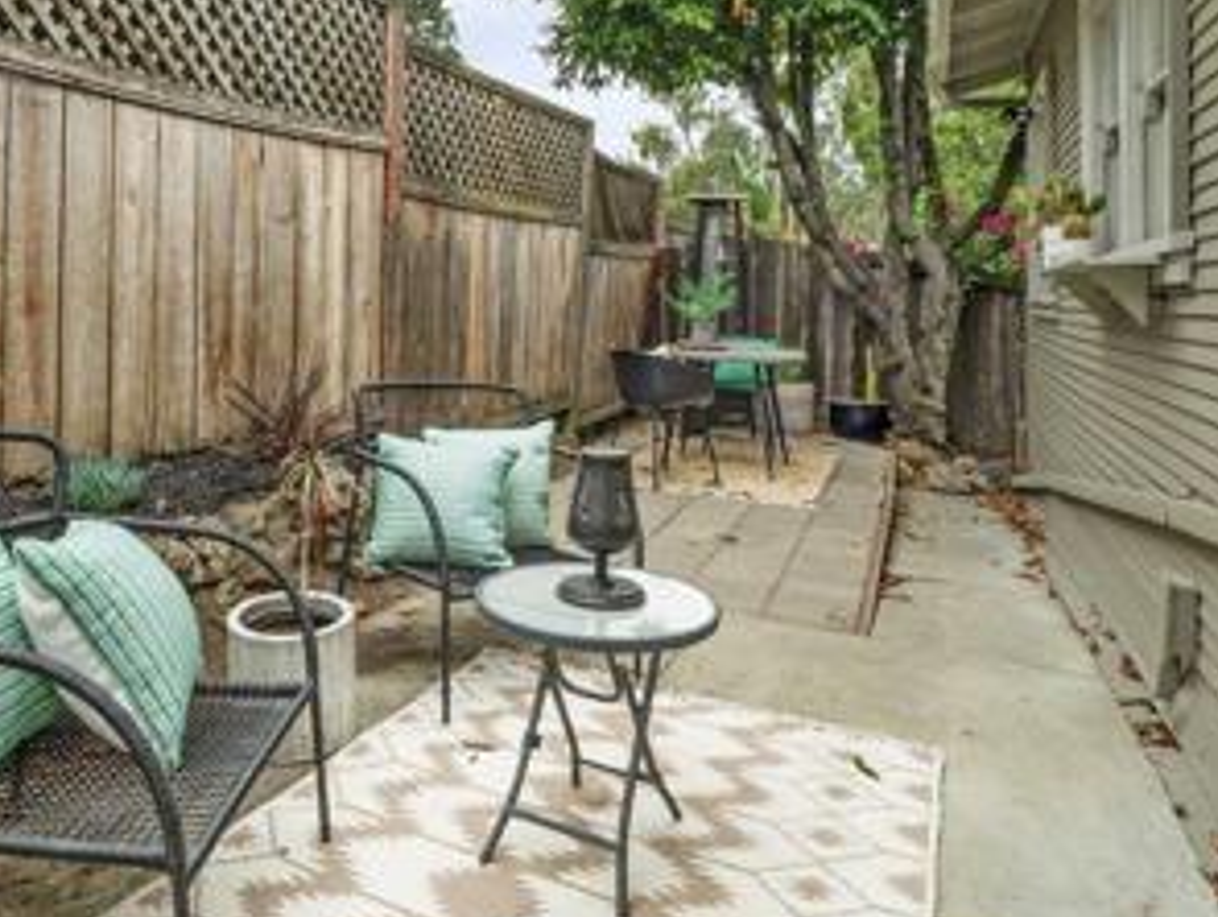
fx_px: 881
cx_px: 384
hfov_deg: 67.0
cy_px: 328
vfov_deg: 54.2
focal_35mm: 25
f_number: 11
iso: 320
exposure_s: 1/80
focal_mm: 12
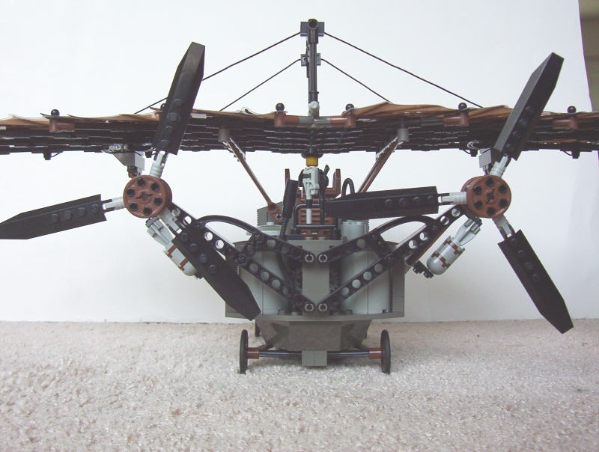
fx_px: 746
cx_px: 300
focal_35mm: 43
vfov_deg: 33.7
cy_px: 226
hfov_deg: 43.8
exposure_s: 1/124
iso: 100
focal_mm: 5.77
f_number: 2.73
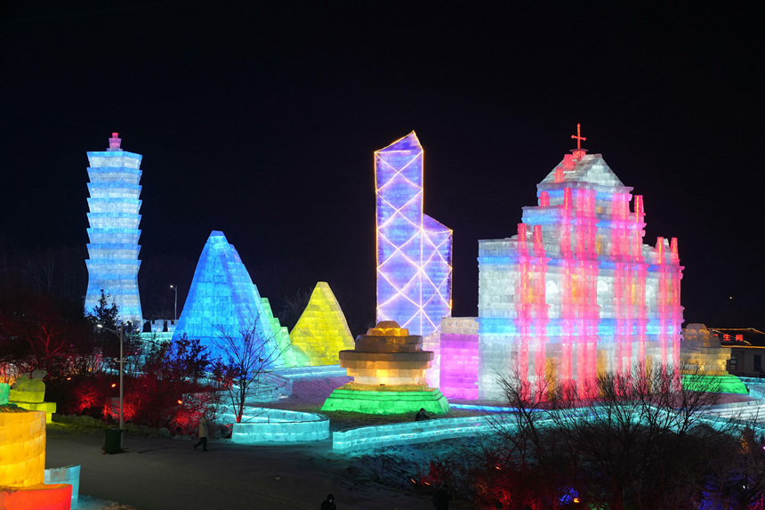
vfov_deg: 19.4
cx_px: 382
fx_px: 1487
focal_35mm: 70
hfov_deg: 28.8
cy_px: 255
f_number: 5
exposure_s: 1/160
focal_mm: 70
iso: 1600
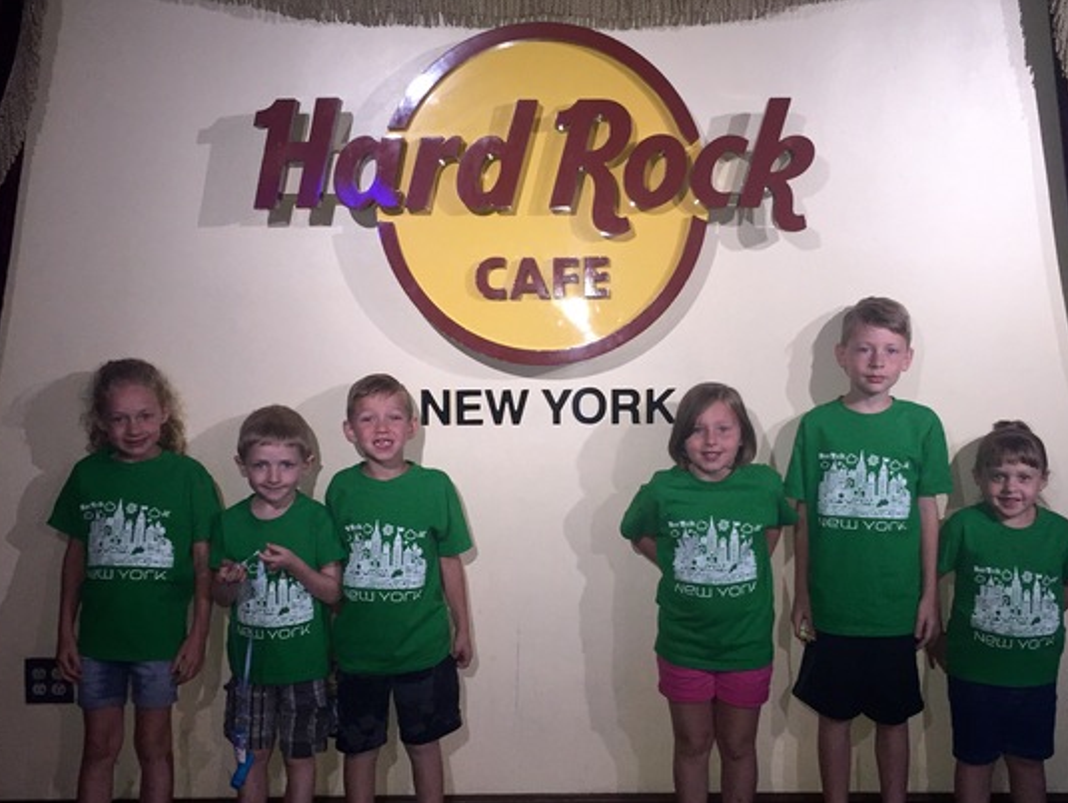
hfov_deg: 47.8
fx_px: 1204
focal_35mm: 39
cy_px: 457
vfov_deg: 36.8
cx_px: 561
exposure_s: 1/30
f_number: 2.2
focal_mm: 4.15
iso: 125
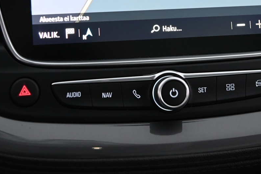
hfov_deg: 24.8
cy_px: 28
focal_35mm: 82
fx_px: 594
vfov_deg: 16.5
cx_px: 133
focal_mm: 40
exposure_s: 1/30
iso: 2000
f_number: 4
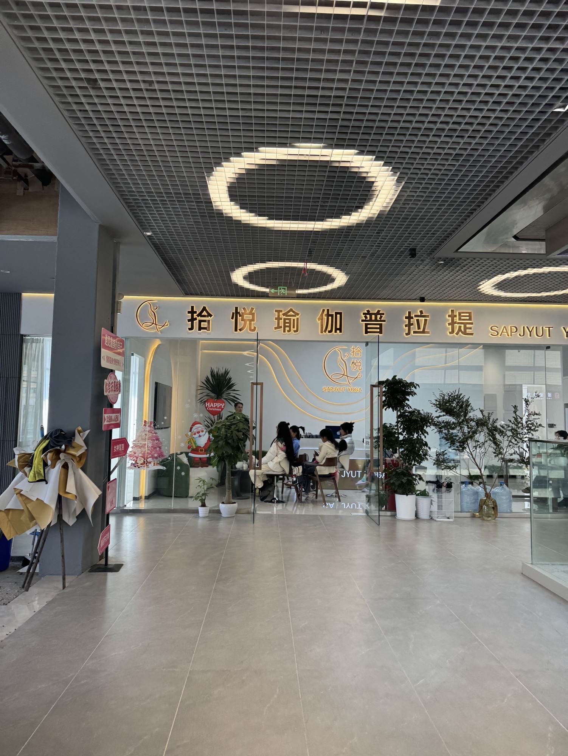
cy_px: 378
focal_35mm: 24
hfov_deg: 56.9
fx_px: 525
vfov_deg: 71.6
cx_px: 284
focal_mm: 6.76
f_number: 1.78
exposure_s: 1/213
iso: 64
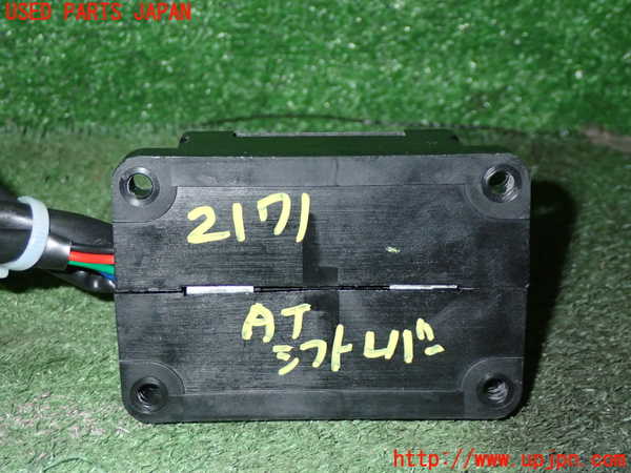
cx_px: 316
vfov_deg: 21.9
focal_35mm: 67
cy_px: 236
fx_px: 1221
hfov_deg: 29.0
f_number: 11
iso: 800
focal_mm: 11.88
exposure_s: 1/60
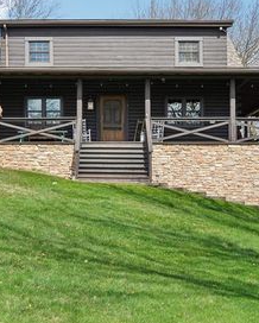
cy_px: 130
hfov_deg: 30.3
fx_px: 479
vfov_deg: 37.2
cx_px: 120
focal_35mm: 50
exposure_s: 1/1000
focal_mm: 29
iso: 500
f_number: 8
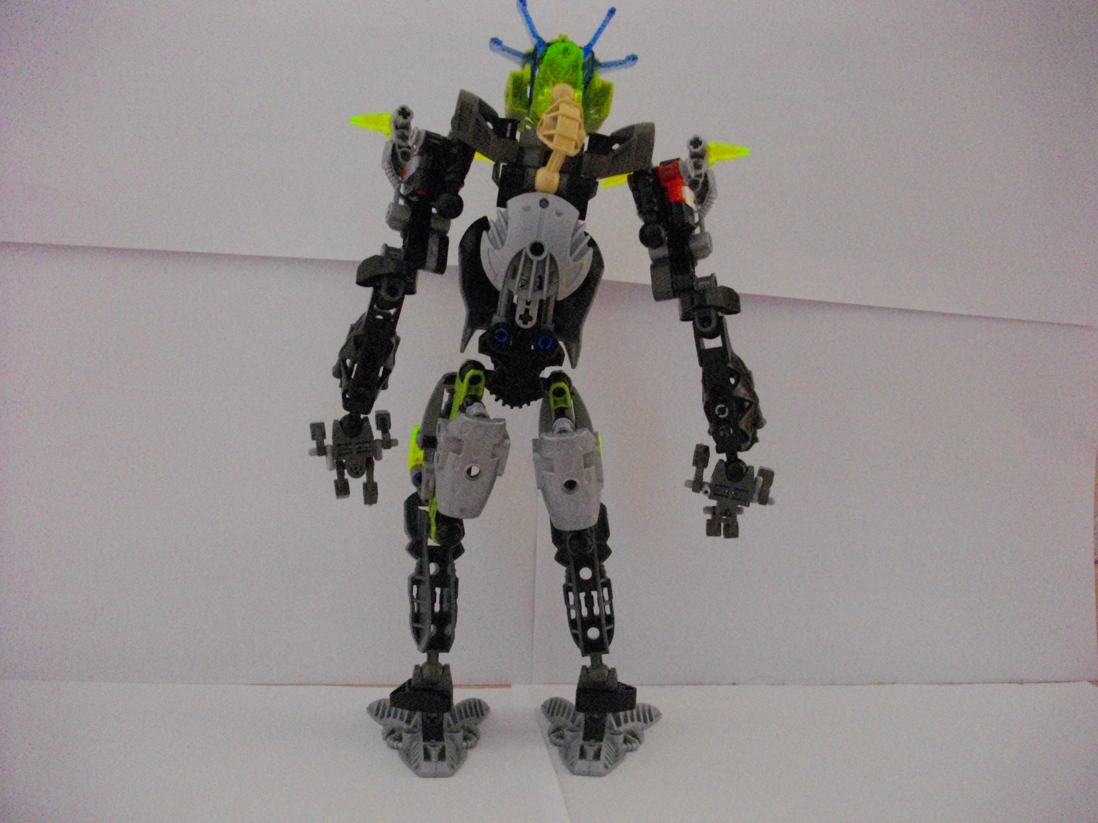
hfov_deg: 56.8
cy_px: 412
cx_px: 549
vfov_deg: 44.2
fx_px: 1015
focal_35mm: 32
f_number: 2.9
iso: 800
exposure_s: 1/30
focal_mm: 5.7
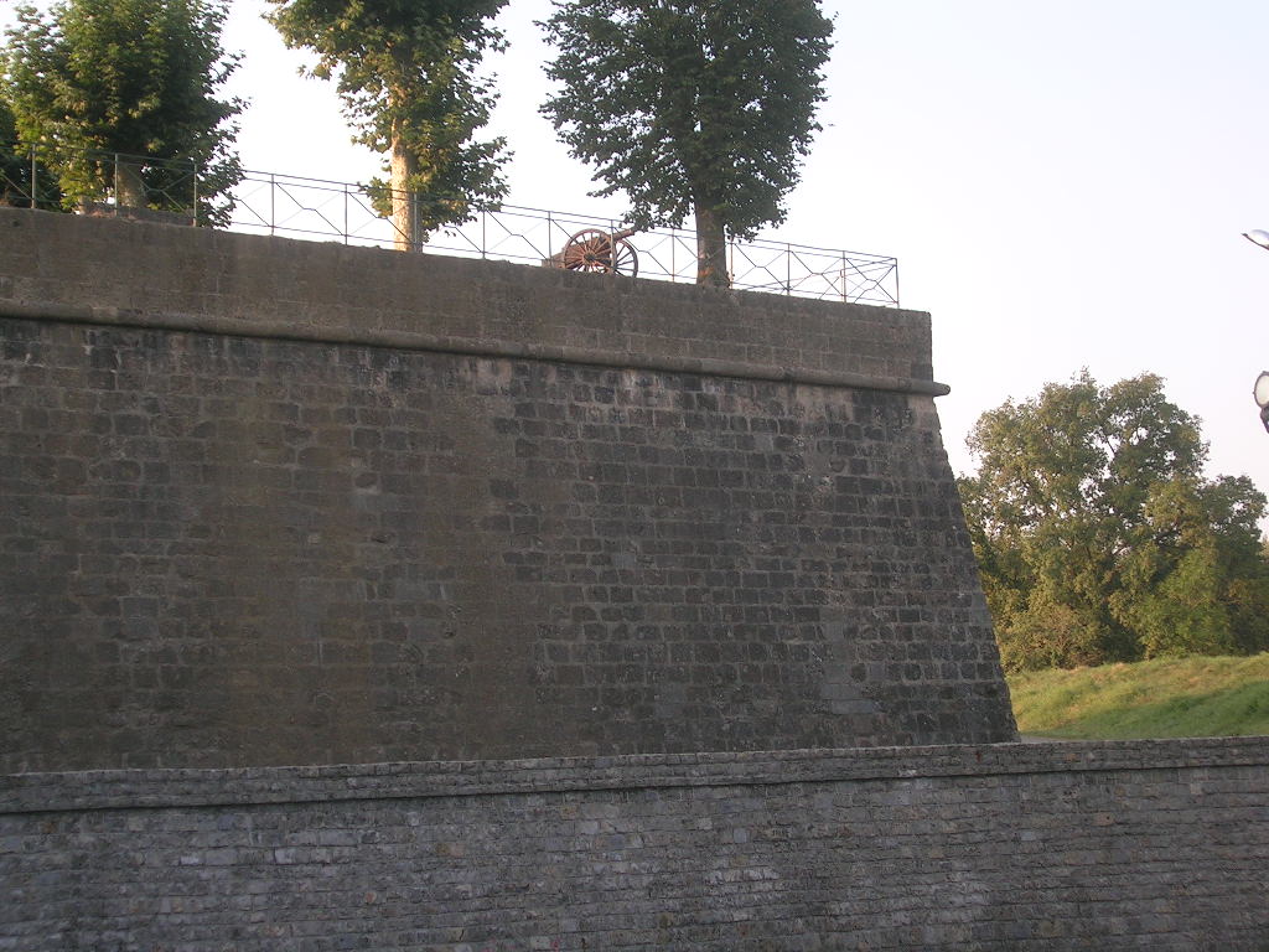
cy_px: 476
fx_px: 2529
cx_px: 634
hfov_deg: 28.2
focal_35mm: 69
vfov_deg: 21.3
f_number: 3.7
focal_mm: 10.5
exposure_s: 1/109
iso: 50
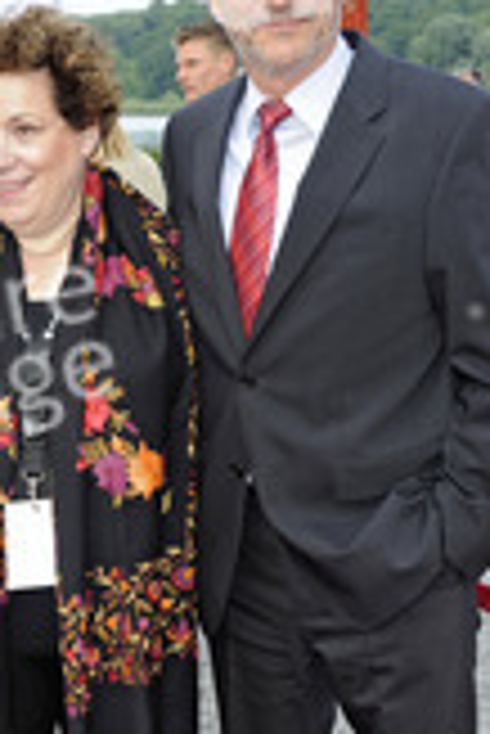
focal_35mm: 93
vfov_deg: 21.6
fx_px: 1895
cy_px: 599
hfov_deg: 14.5
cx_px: 13
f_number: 6.3
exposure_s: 1/160
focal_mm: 38
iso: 400
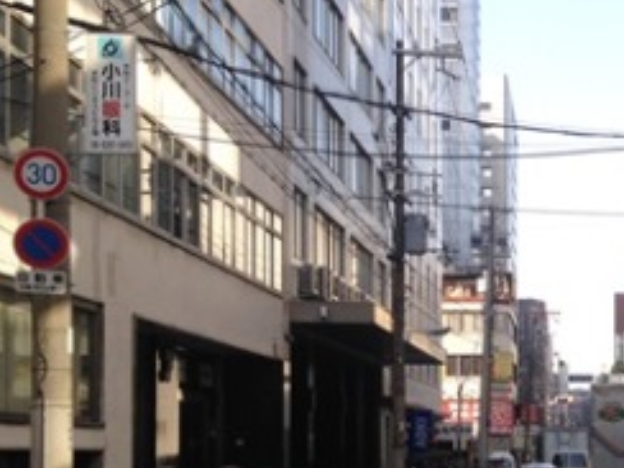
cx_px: 656
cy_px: 419
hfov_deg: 22.4
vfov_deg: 17.5
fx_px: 1496
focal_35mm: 83
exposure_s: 1/623
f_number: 2.4
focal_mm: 4.12
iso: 50
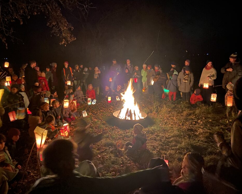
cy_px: 95
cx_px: 120
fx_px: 201
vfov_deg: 51.5
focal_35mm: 28
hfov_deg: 62.2
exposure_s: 1/8
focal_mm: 4.25
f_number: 1.8
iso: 1000
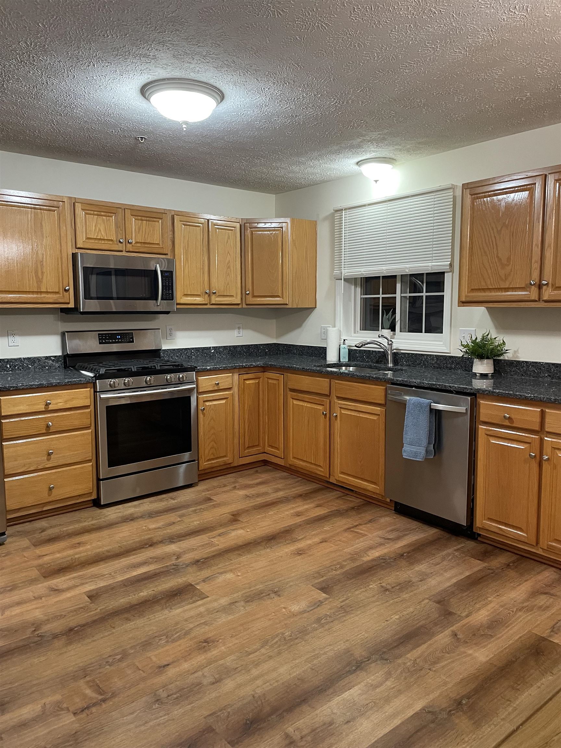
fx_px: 562
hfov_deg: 53.1
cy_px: 374
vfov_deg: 67.3
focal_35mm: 26
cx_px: 280
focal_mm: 4.2
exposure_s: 1/60
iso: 250
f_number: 1.6
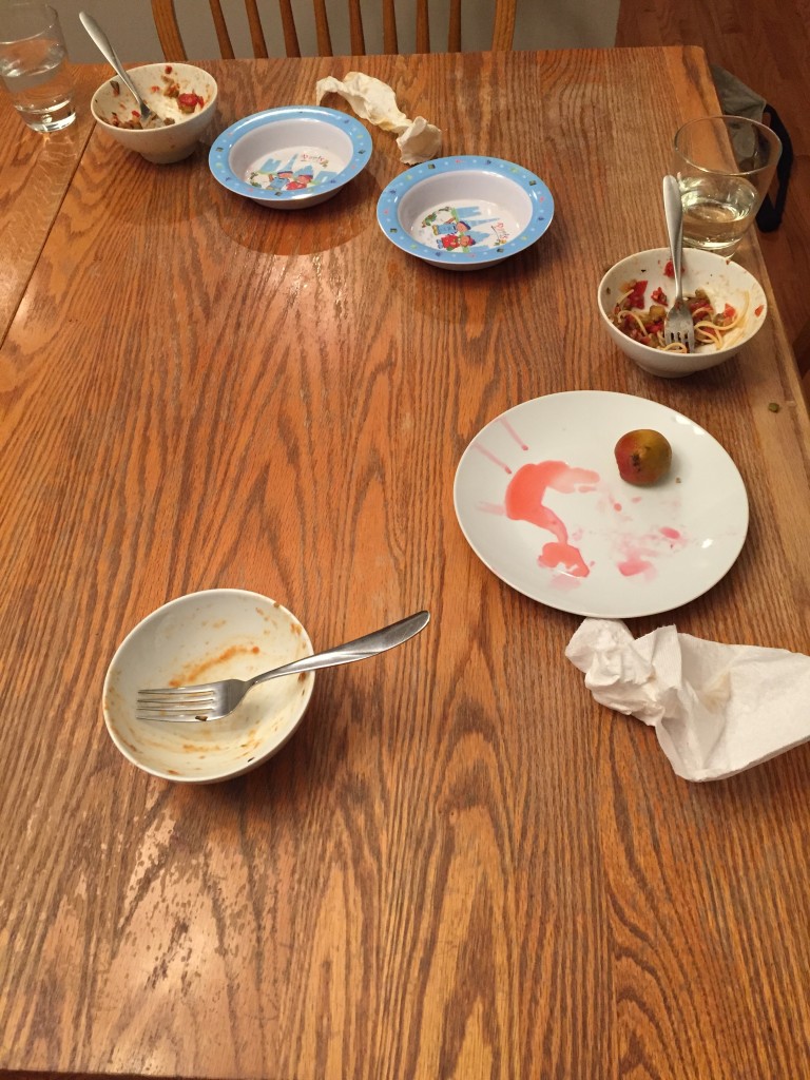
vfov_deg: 61.7
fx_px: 905
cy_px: 540
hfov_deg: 48.2
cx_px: 405
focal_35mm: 29
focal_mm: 4.15
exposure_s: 1/30
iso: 125
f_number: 2.2
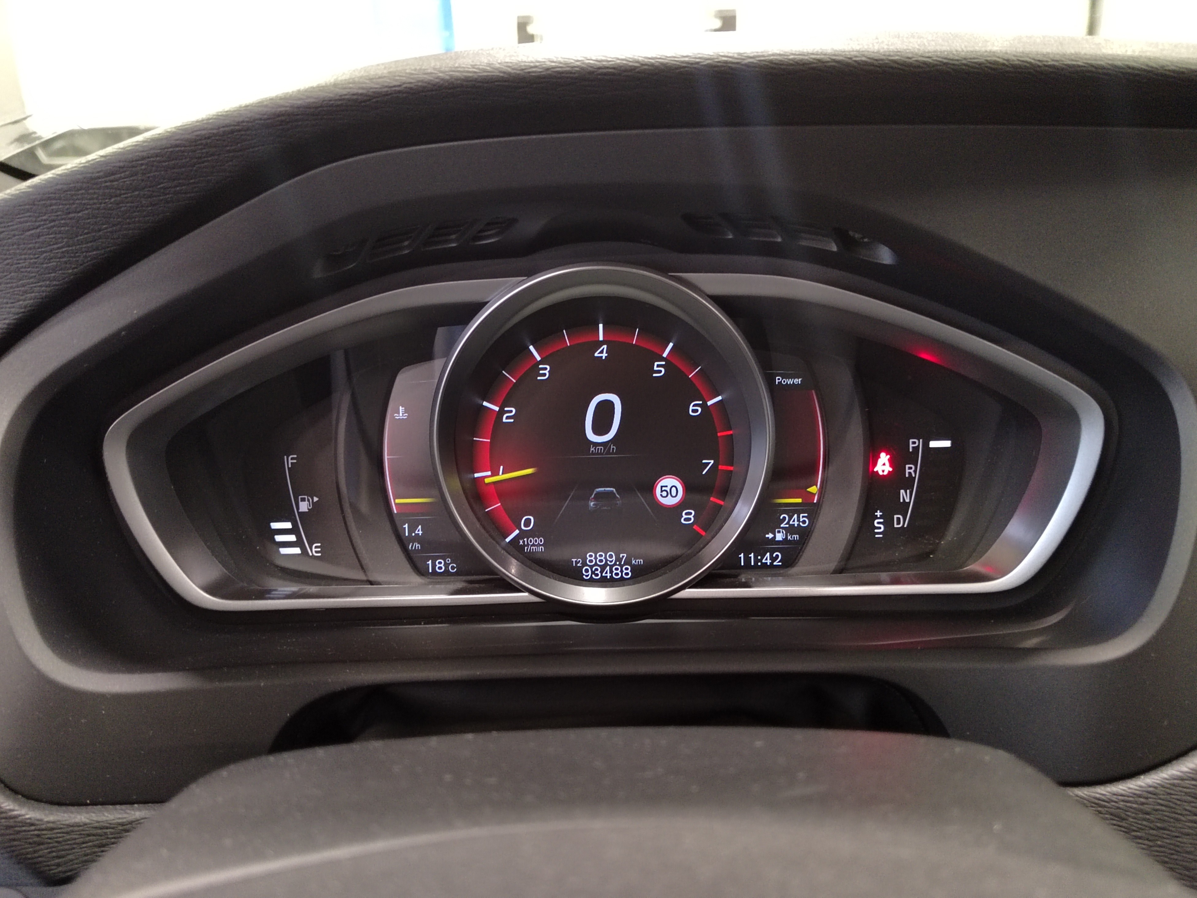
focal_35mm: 28
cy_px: 449
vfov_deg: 49.7
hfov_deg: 63.4
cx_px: 598
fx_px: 968
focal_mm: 5.52
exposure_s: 1/33.3
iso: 3631
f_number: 1.9
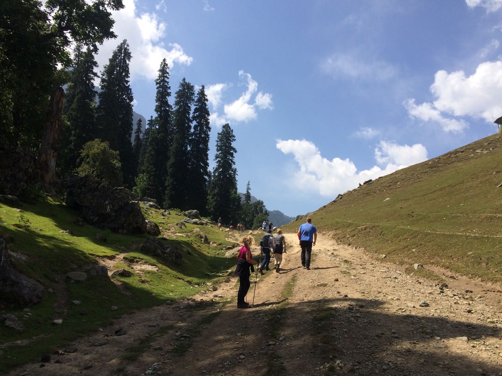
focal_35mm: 29
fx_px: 421
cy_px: 188
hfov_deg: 61.7
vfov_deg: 48.2
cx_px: 251
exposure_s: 1/2160
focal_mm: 4.15
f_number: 2.2
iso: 32
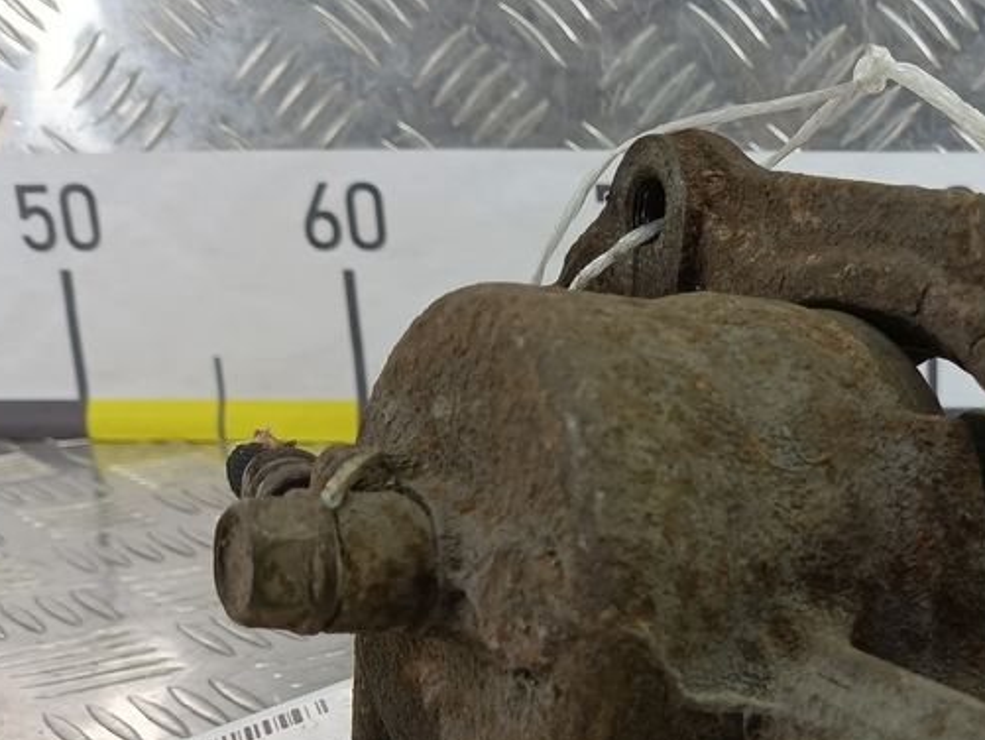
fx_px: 1338
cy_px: 642
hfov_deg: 36.9
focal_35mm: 47
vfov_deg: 29.8
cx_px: 948
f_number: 1.6
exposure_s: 1/50
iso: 99
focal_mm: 4.11
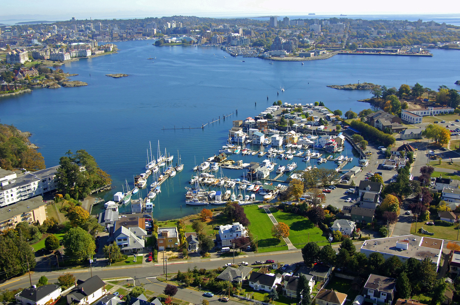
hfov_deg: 53.2
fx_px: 459
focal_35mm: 36
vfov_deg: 36.8
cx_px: 230
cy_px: 152
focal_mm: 24
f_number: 5.3
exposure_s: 1/1000
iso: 400
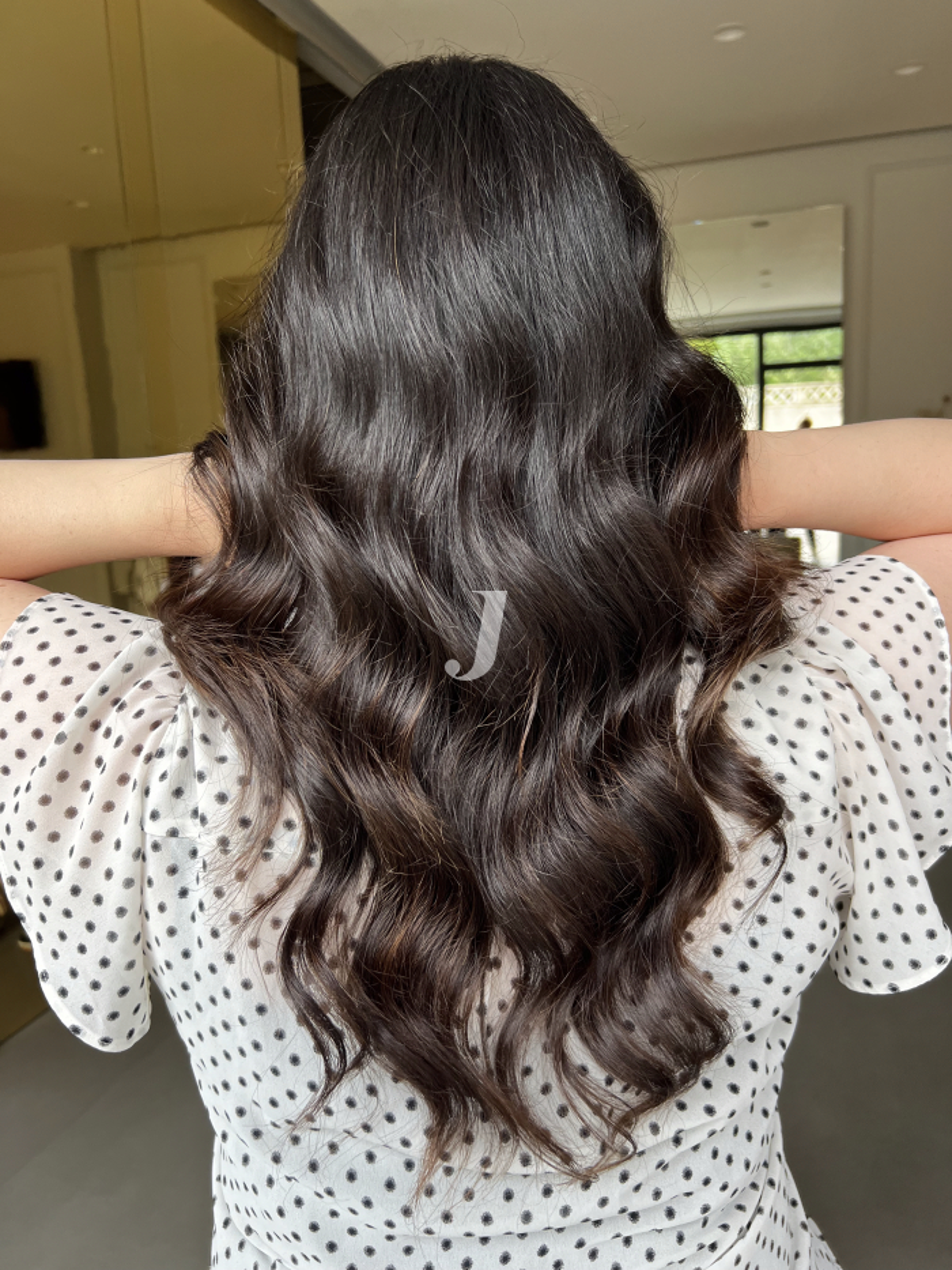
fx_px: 953
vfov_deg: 67.3
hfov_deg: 53.1
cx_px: 476
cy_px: 635
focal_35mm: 26
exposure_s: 1/121
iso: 125
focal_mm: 5.7
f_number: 1.5
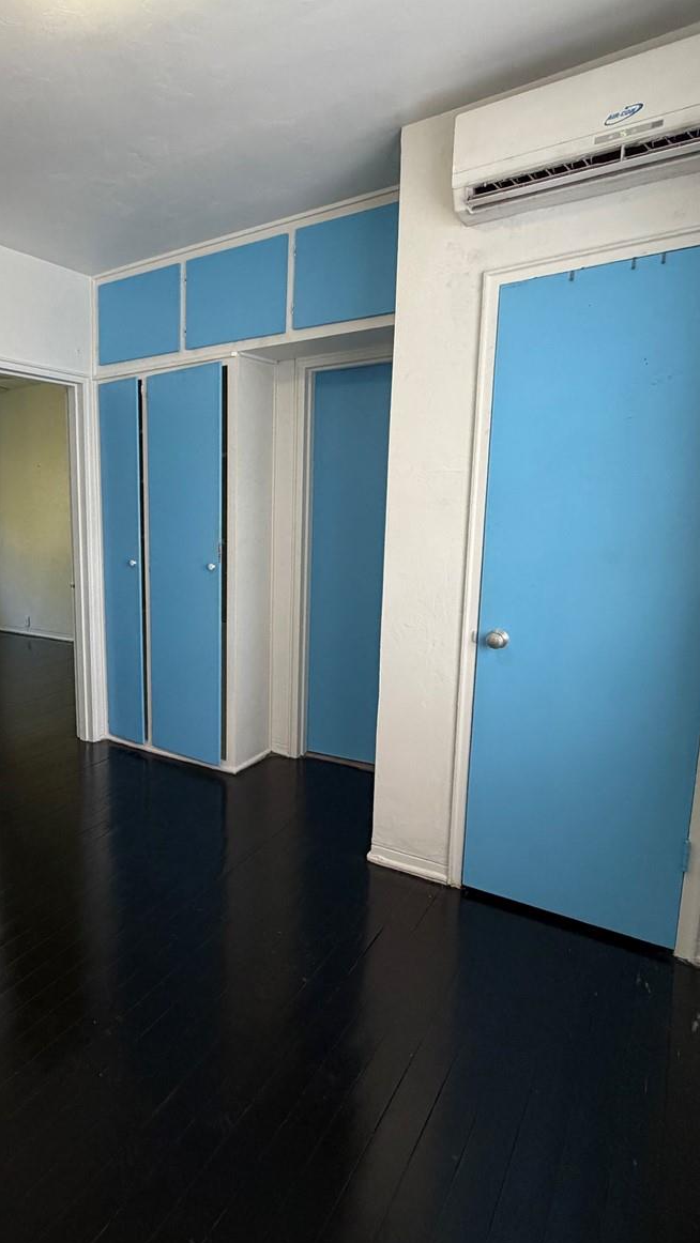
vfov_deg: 83.8
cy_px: 624
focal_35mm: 21
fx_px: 693
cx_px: 152
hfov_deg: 50.7
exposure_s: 1/120
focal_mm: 2.22
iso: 320
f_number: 2.2
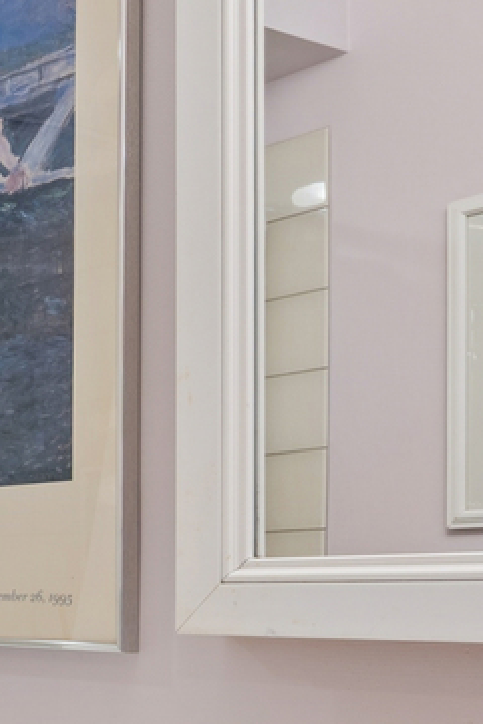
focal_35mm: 63
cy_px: 597
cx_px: -444
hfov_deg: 16.9
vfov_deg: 31.0
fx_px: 1268
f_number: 9.5
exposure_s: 1/6
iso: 200
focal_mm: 14
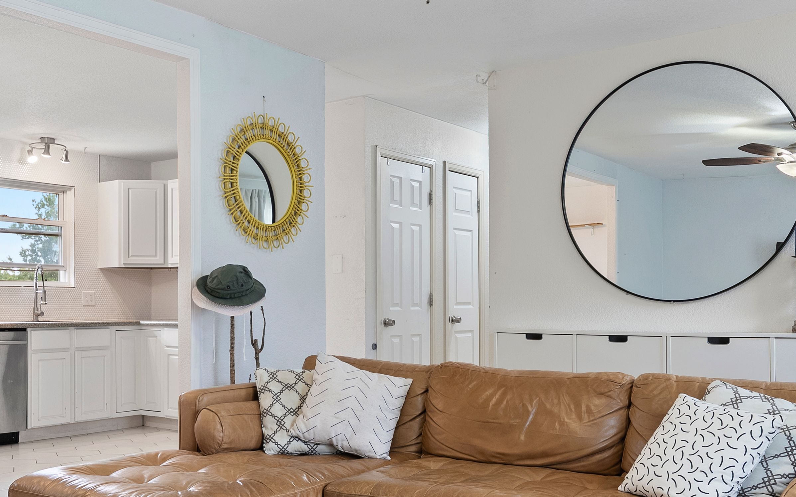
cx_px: 338
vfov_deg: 33.4
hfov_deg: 51.3
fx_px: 824
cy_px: 312
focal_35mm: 38
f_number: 9
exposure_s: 1
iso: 200
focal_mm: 21
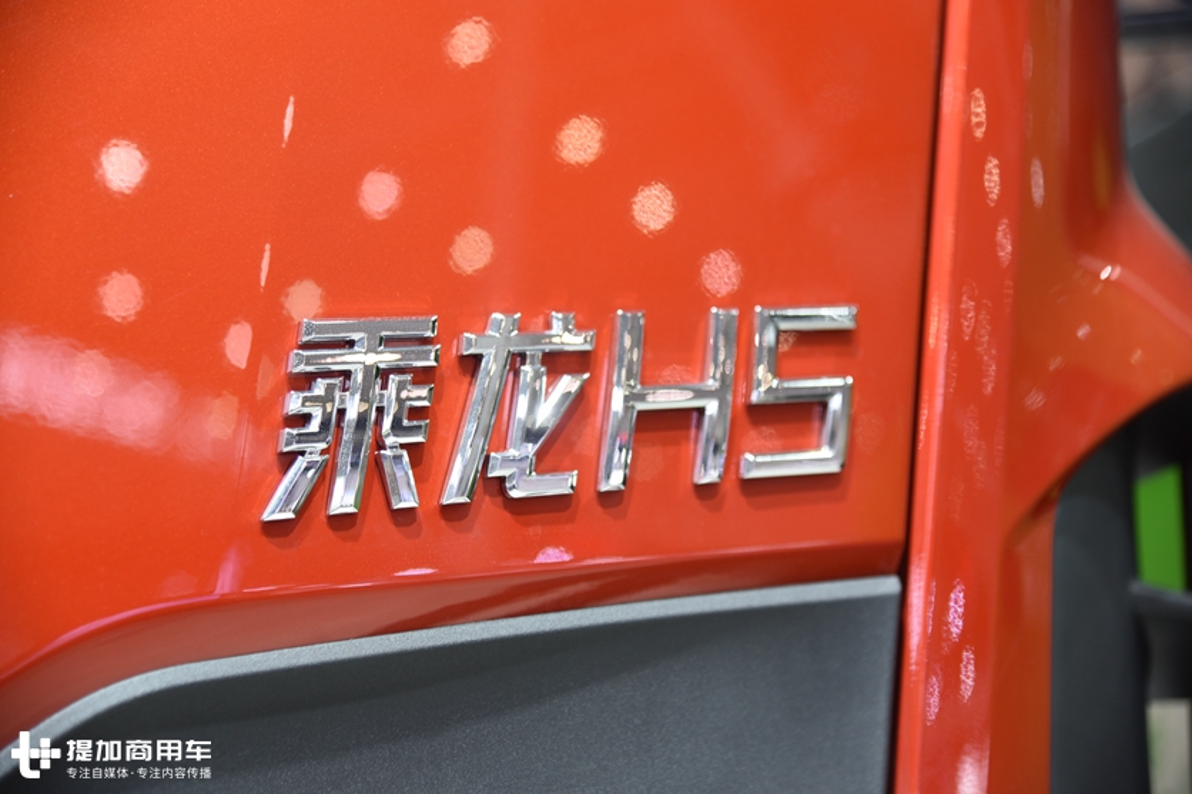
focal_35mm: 70
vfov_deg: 19.4
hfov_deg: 28.8
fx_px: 2317
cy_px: 397
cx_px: 596
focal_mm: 70
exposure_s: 1/60
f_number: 4
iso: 500
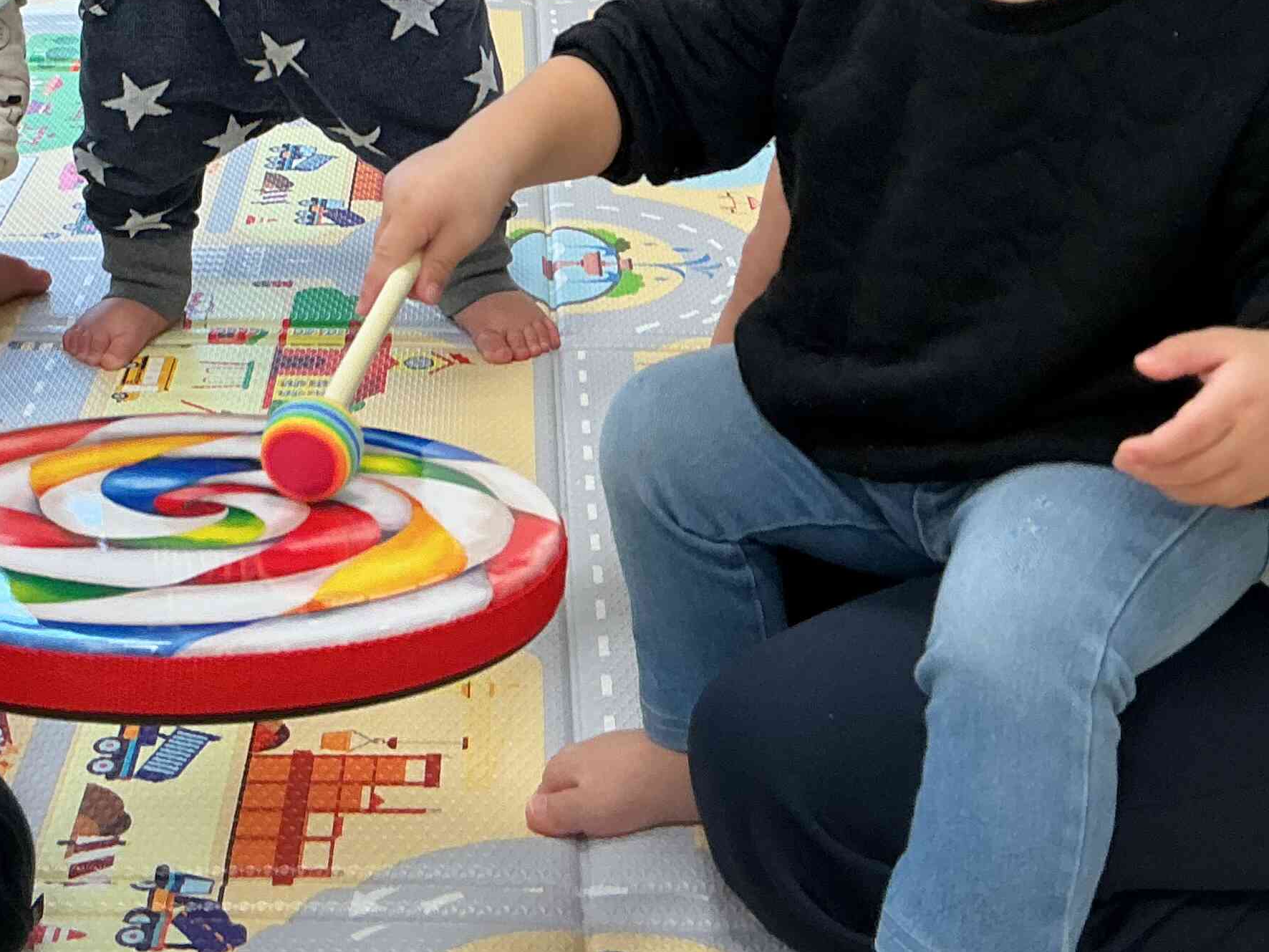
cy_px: -105
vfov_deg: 21.1
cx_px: 468
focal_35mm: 66
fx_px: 2420
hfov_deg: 29.3
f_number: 1.8
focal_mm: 3
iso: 40
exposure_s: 1/60
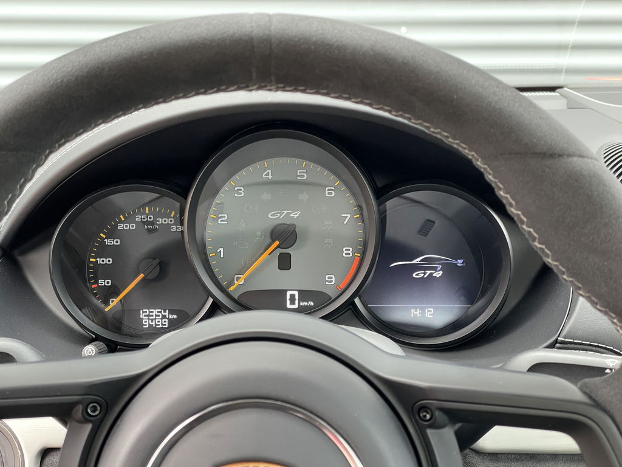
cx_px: 311
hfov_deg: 36.8
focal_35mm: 52
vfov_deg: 28.0
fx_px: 934
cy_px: 234
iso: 200
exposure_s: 1/60
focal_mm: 6
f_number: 2
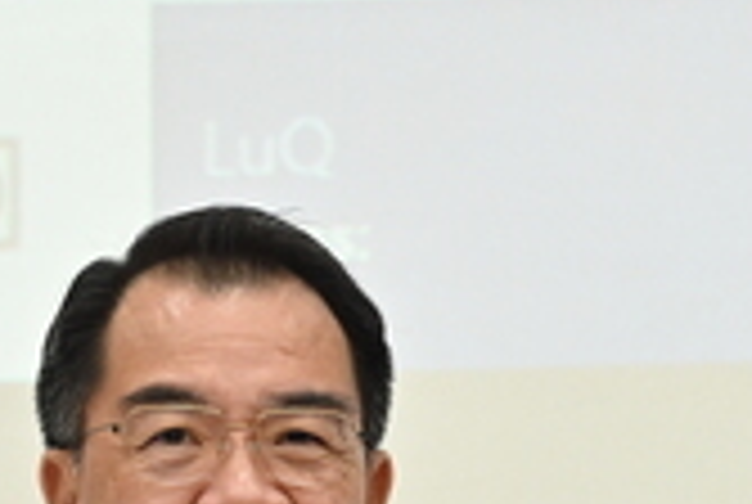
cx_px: 693
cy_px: 911
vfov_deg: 6.6
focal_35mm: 205
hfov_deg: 10.0
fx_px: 4290
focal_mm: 49
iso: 1000
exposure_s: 1/125
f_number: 4
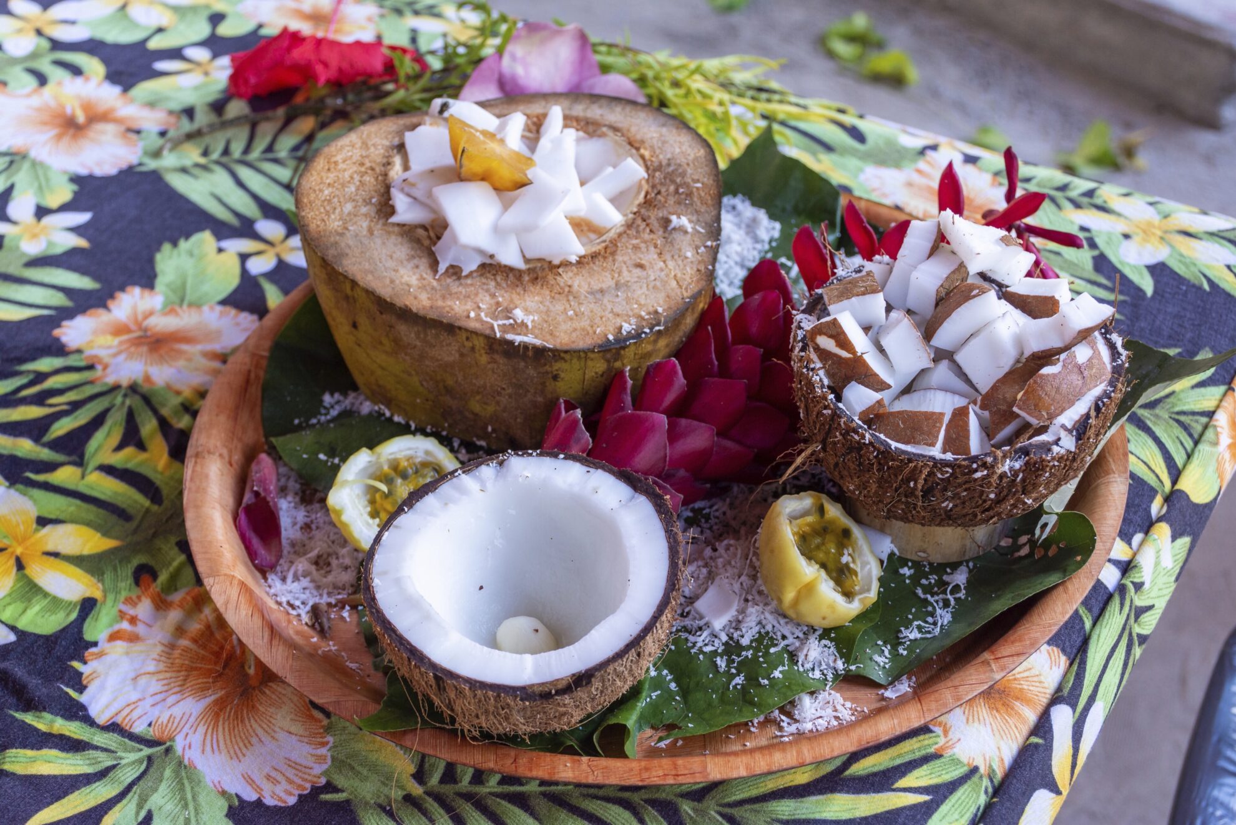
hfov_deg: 38.9
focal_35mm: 51
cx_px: 618
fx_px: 1751
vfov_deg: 26.5
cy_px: 412
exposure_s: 1/80
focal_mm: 34
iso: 200
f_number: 5.6
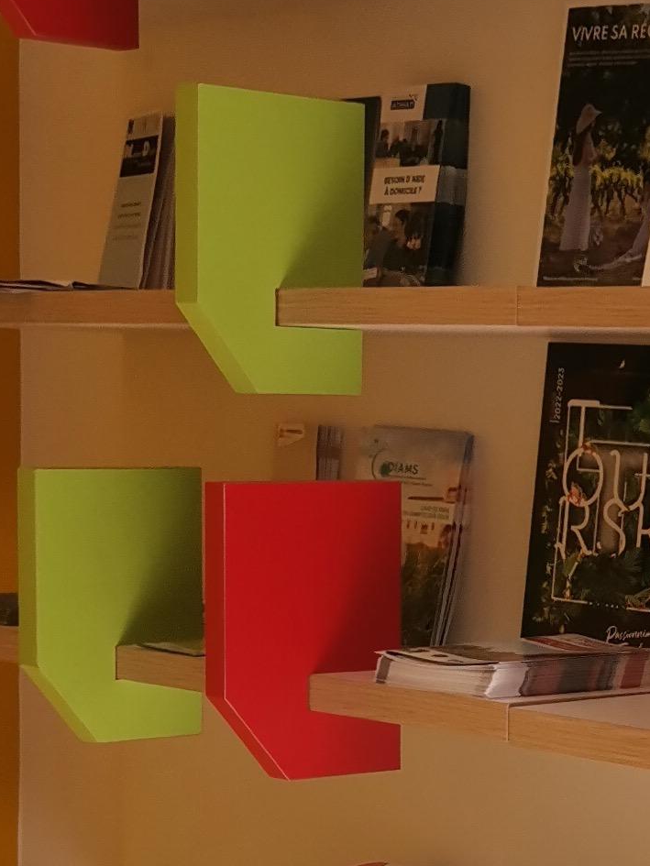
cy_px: 690
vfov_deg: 17.7
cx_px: 783
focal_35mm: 110
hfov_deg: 13.1
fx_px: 2753
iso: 50
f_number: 1.8
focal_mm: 4.75
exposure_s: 1/646
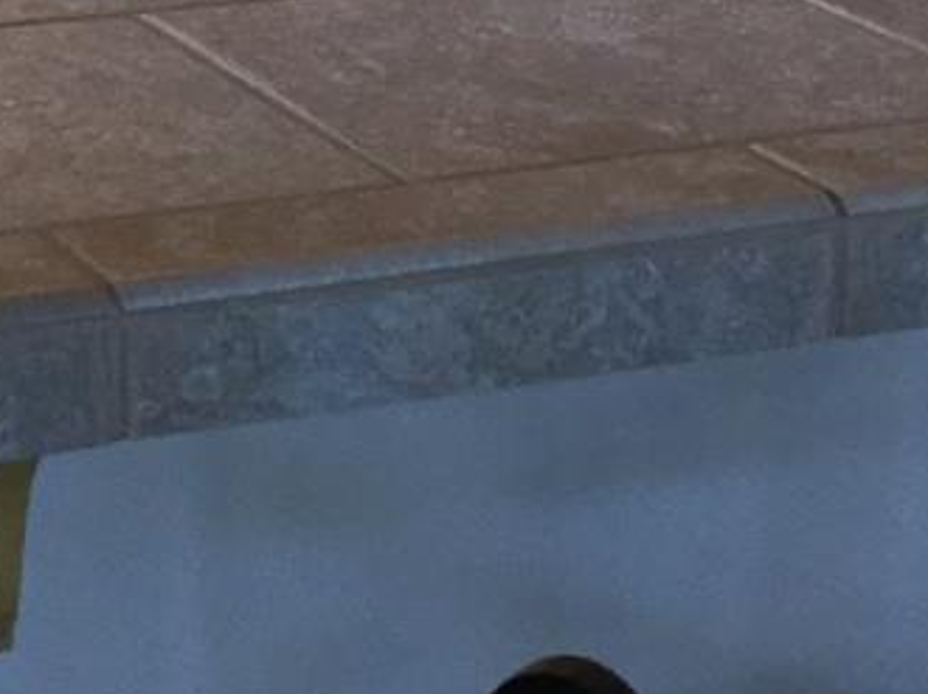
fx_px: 3777
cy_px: -160
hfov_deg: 14.0
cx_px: 312
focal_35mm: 141
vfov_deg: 10.3
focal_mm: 3.3
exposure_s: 1/30
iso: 64
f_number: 2.4
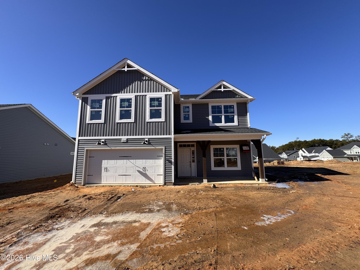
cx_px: 180
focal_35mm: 14
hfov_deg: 102.1
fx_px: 146
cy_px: 135
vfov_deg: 85.7
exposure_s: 1/1748
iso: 50
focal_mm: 2.22
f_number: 2.2
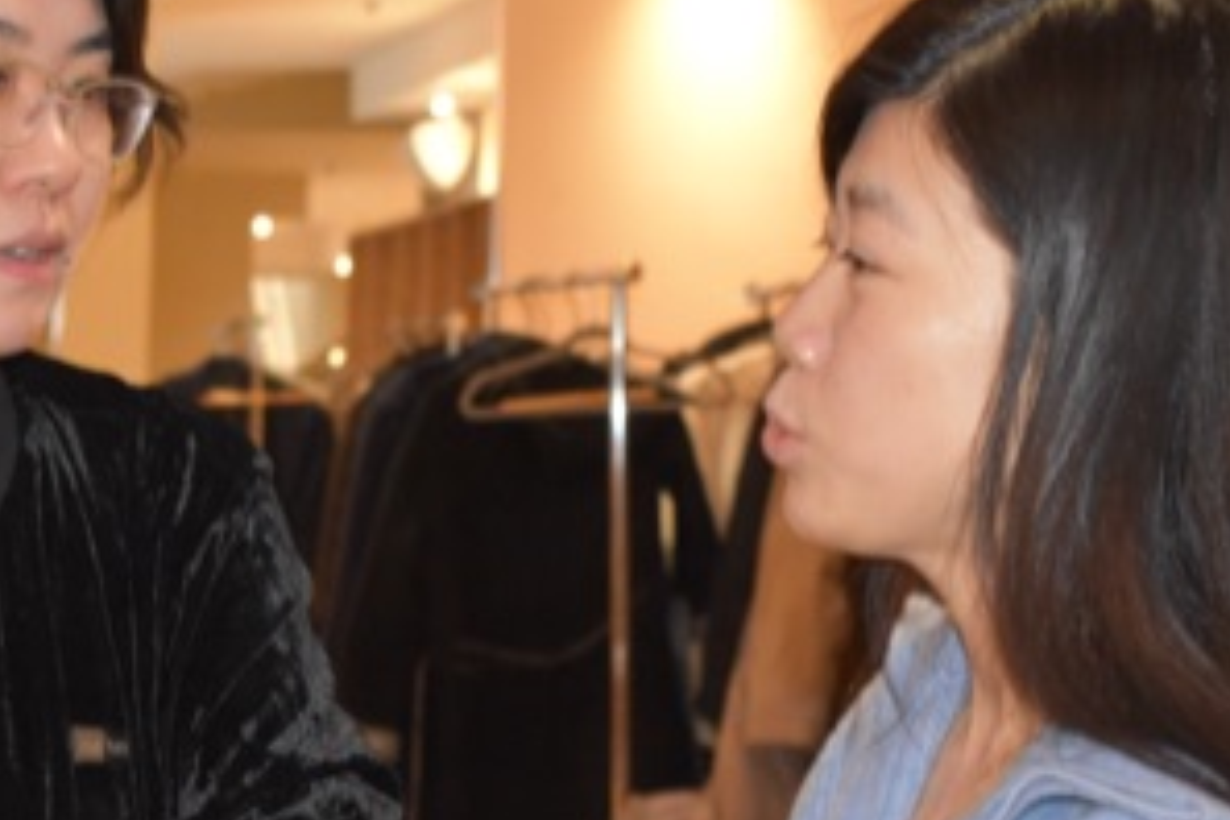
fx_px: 4743
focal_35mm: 139
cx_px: 418
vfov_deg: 9.9
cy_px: 540
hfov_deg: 14.8
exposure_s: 1/60
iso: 3200
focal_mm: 55
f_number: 5.6
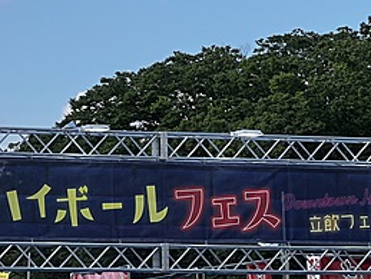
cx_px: 105
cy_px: 275
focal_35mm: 190
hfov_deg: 10.4
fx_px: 2039
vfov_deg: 7.8
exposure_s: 1/333
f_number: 2.8
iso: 32
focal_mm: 9
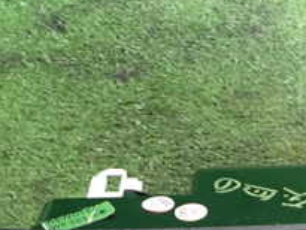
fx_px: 646
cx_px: 278
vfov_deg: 19.2
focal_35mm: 73
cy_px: 266
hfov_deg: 25.8
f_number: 2
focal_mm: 4.5
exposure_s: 1/30
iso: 640
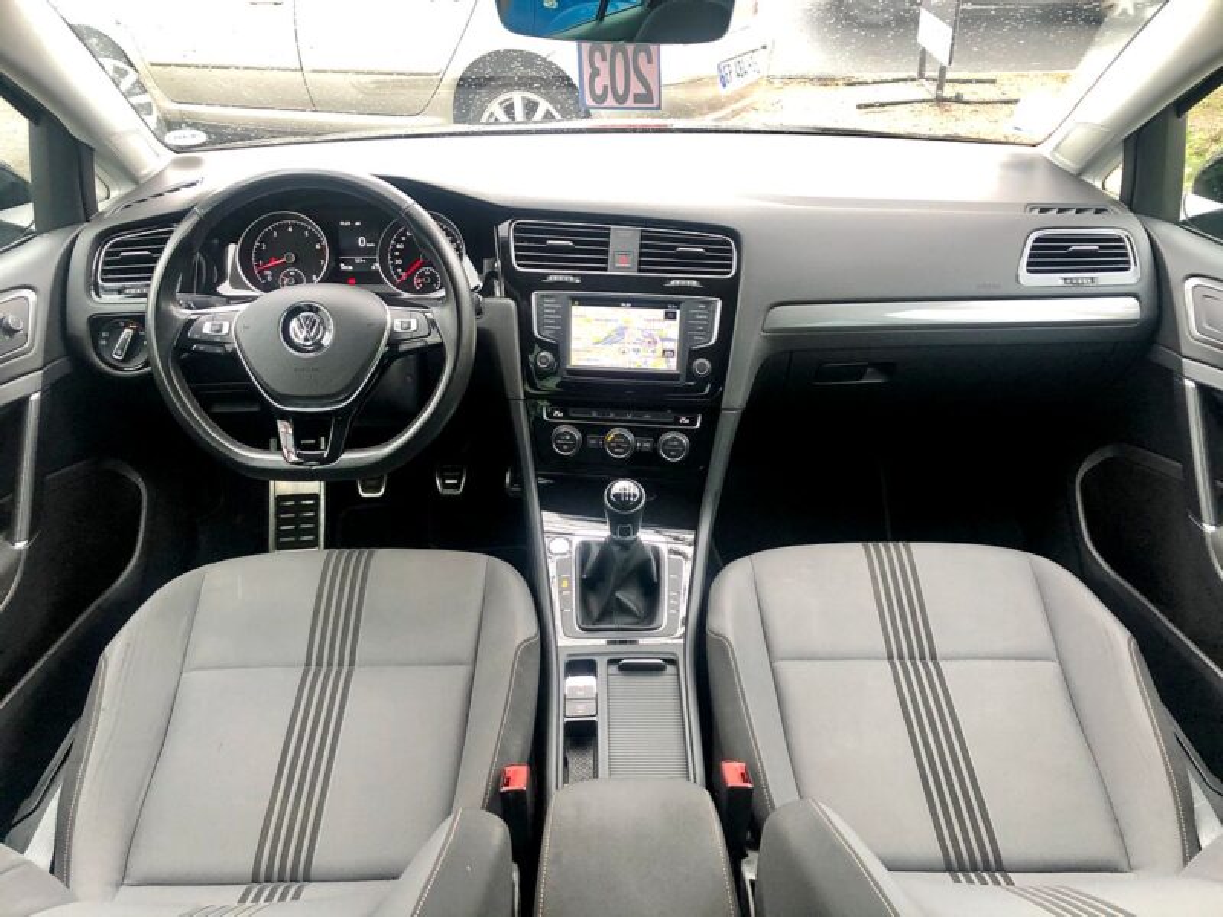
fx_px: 989
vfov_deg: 49.7
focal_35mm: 28
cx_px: 612
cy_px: 458
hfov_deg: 63.4
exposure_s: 1/33
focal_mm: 3.99
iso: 40
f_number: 1.8
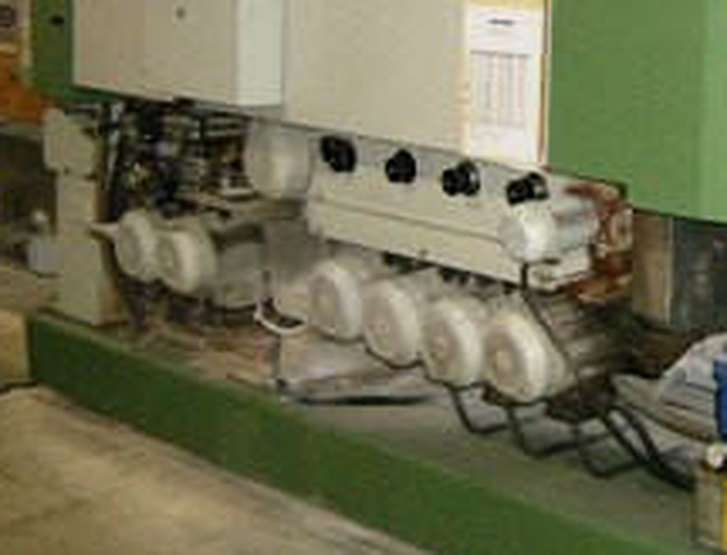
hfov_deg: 21.3
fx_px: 1860
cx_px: 737
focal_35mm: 88
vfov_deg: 16.8
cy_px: 81
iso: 200
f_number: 2.8
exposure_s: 1/60
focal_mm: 6
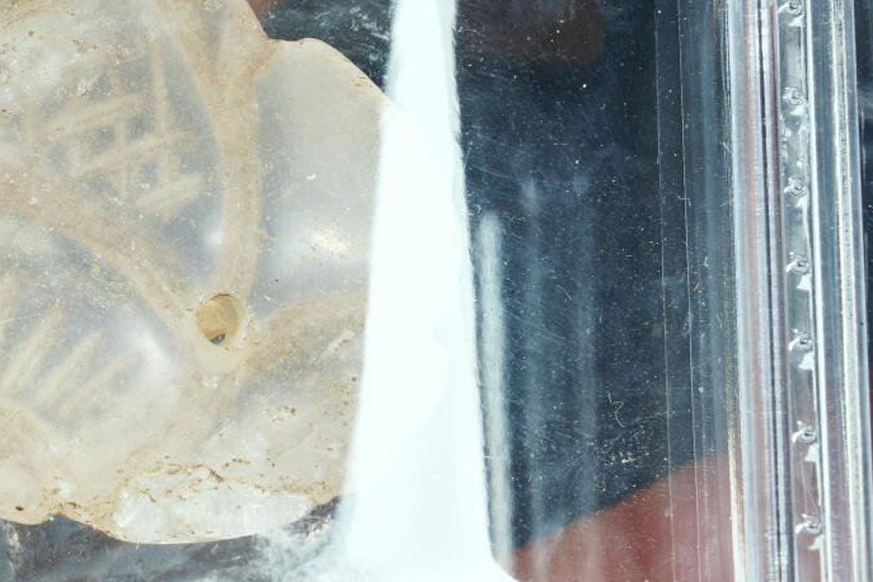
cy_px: 240
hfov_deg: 7.8
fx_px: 6426
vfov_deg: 5.2
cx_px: 111
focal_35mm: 265
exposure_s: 1/160
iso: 100
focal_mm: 87
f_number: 18
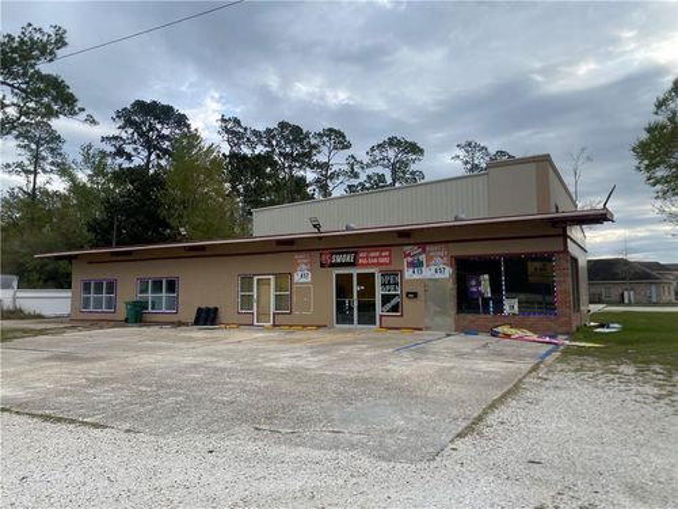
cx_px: 339
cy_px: 254
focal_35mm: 26
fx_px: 509
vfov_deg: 53.1
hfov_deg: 67.3
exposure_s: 1/1585
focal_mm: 4.25
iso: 32
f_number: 1.8
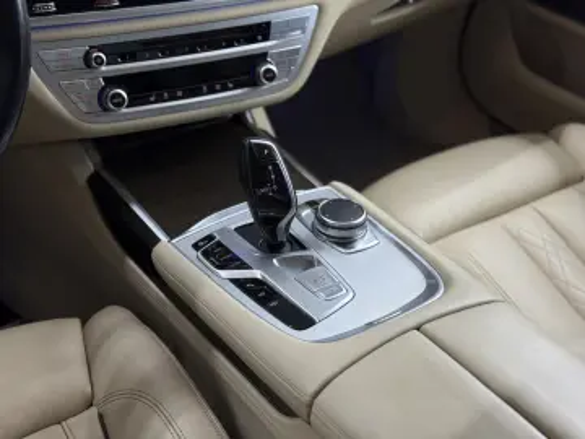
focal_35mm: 48
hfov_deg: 39.7
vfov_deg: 30.3
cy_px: 220
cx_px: 292
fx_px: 811
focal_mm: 6.76
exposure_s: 1/44
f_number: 1.78
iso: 64
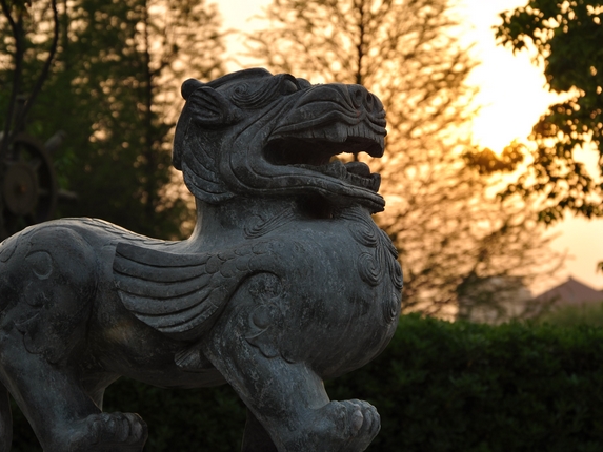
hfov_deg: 13.2
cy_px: 230
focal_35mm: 150
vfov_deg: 9.9
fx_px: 2606
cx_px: 308
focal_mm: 85
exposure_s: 1/125
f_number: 5.6
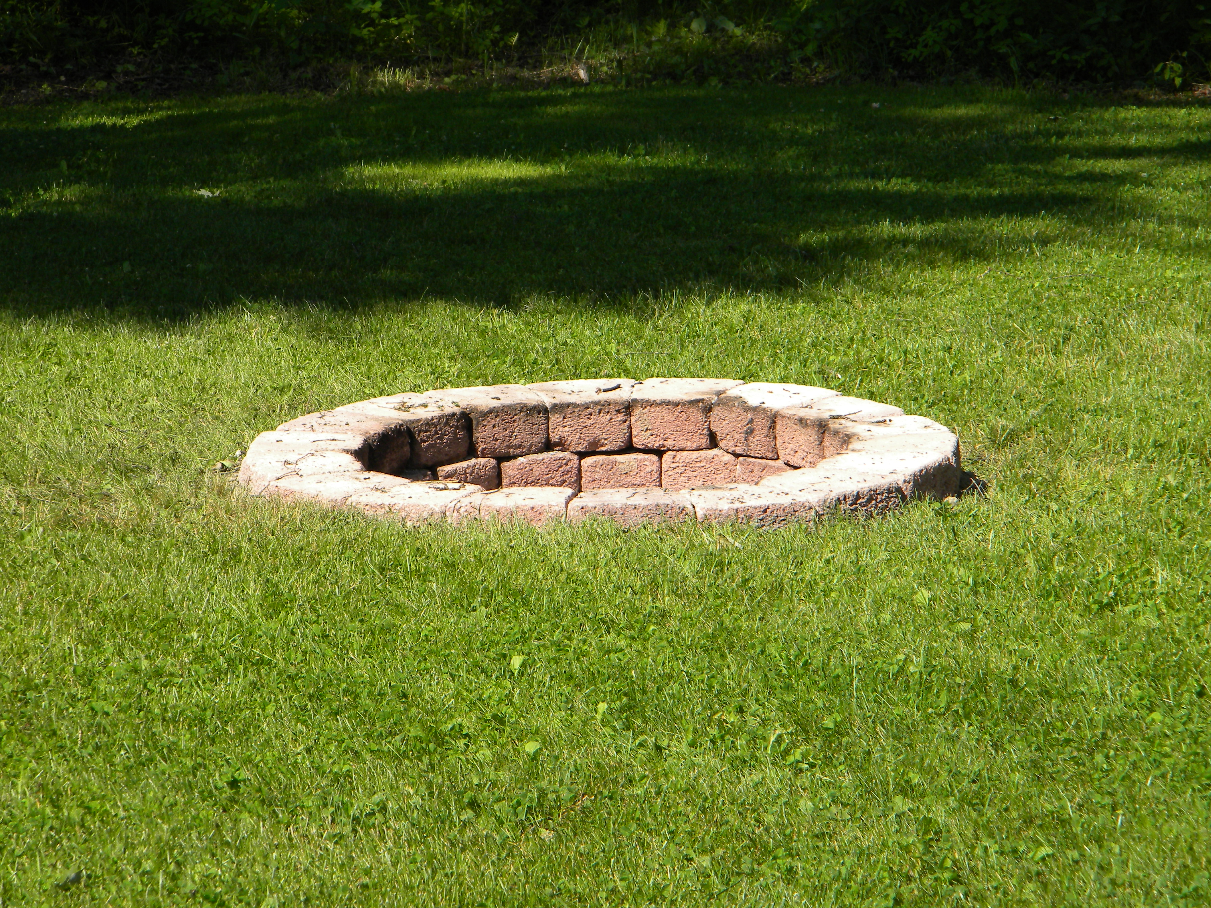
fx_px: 5178
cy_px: 454
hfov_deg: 13.3
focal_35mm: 148
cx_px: 606
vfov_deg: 10.0
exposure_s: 1/365
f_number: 5
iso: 80
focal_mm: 26.8
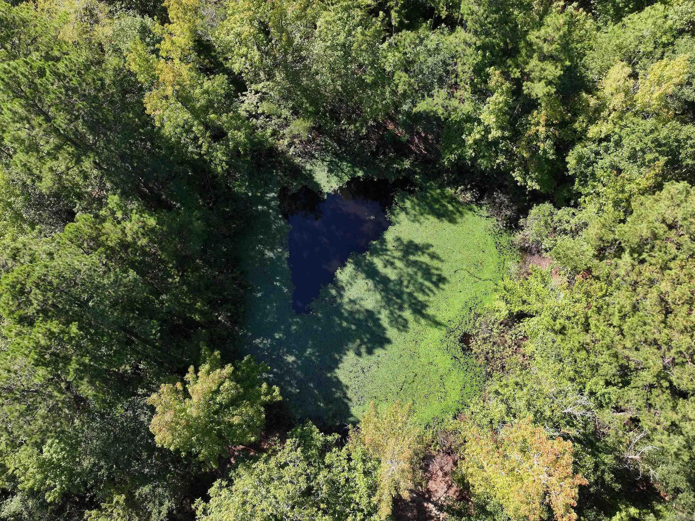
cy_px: 260
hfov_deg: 71.6
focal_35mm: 24
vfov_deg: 56.8
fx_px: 482
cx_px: 348
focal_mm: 12.29
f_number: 2.8
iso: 100
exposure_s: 1/800
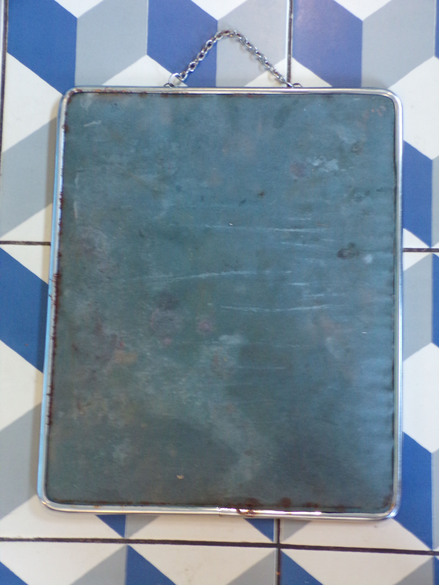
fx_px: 1099
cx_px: 220
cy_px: 292
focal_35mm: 65
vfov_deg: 29.8
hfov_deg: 22.6
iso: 400
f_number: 3.8
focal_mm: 11.6
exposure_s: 1/10
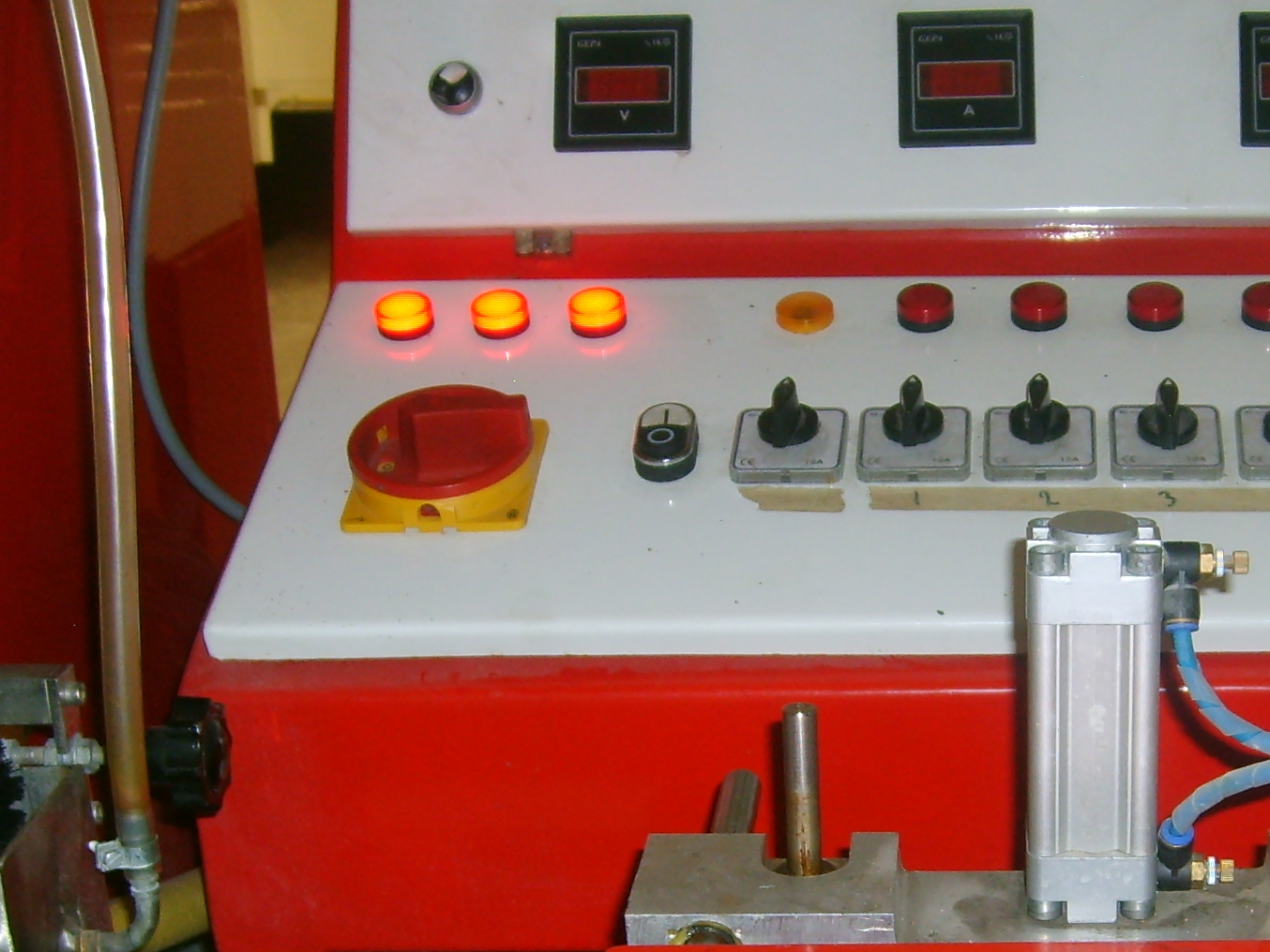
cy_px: 760
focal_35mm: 67
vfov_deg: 21.7
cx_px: 1073
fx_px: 2459
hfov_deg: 28.2
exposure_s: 1/30
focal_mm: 5.8
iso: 100
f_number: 2.8
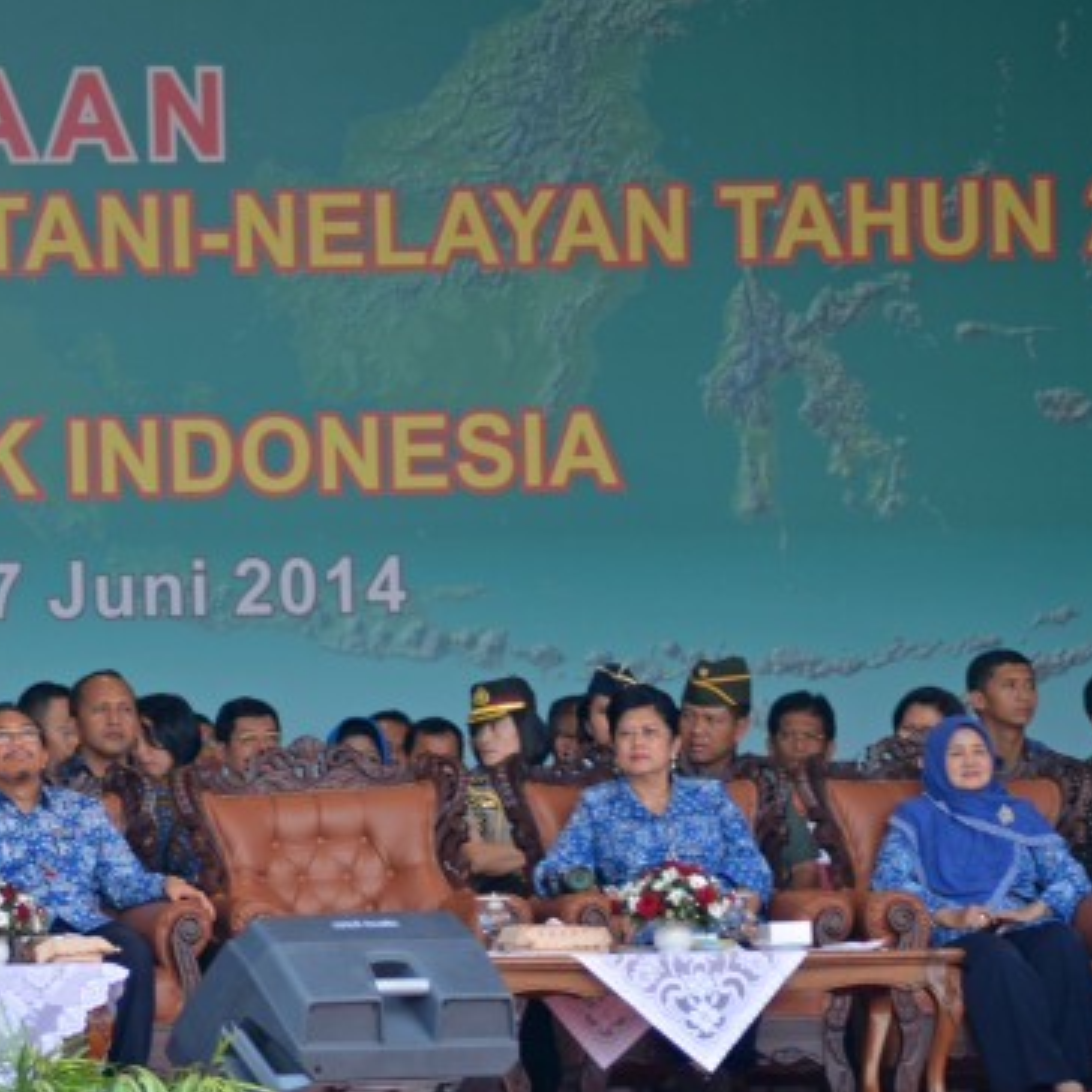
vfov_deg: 4.5
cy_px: 546
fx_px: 13776
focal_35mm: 386
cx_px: 282
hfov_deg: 4.5
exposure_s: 1/60
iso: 200
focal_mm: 200
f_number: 4.8
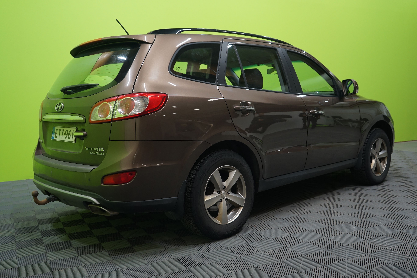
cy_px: 139
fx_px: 394
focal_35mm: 34
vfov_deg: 38.9
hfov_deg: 55.8
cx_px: 208
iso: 1000
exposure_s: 1/20
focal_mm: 34
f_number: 4.5
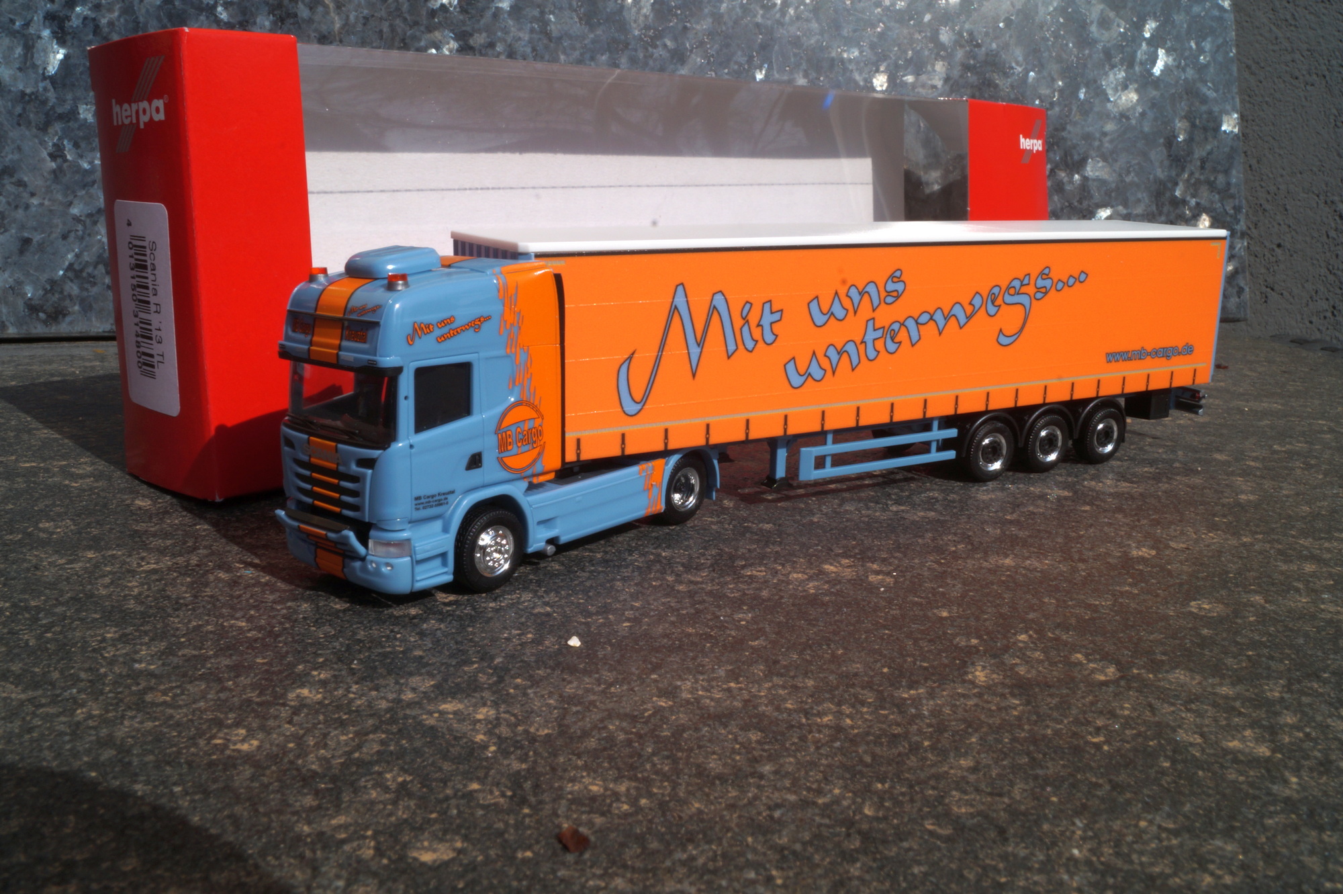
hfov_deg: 57.3
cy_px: 447
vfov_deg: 39.9
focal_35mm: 33
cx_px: 672
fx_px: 1230
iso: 100
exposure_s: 1/60
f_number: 22
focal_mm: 22
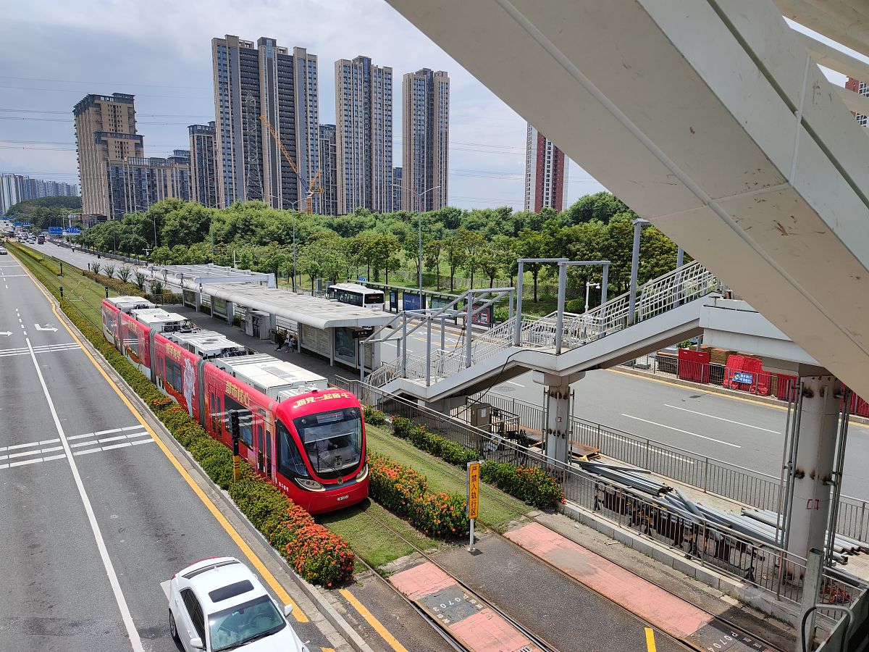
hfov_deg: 71.6
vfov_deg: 56.8
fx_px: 602
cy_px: 326
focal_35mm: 24
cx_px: 434
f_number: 1.85
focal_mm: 6.78
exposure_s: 1/4000
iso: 71
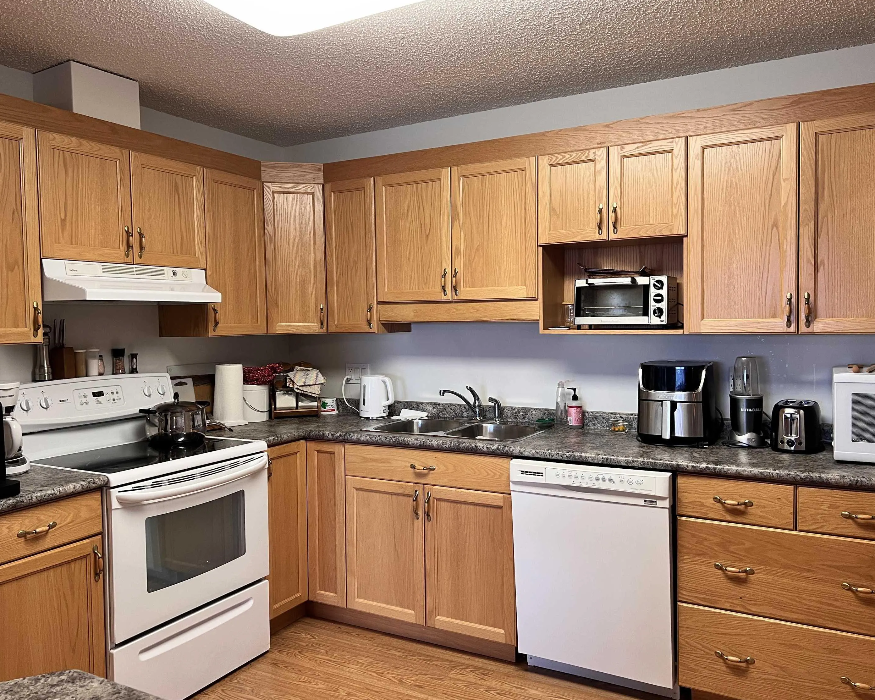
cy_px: 343
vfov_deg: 51.5
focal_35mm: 28
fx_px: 725
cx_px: 435
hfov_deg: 62.2
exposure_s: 1/46
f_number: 1.5
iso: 100
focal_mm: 5.7
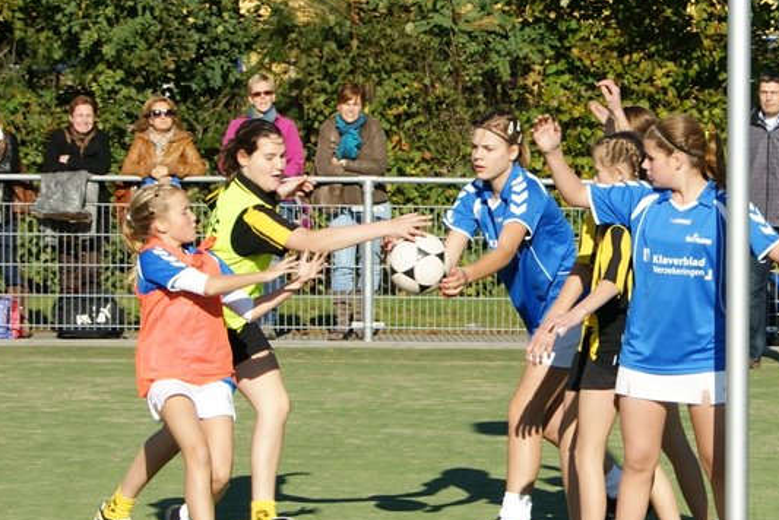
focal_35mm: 118
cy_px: 155
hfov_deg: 17.3
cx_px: 509
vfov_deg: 11.6
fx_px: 2557
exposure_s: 1/320
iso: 100
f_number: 7.1
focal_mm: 35
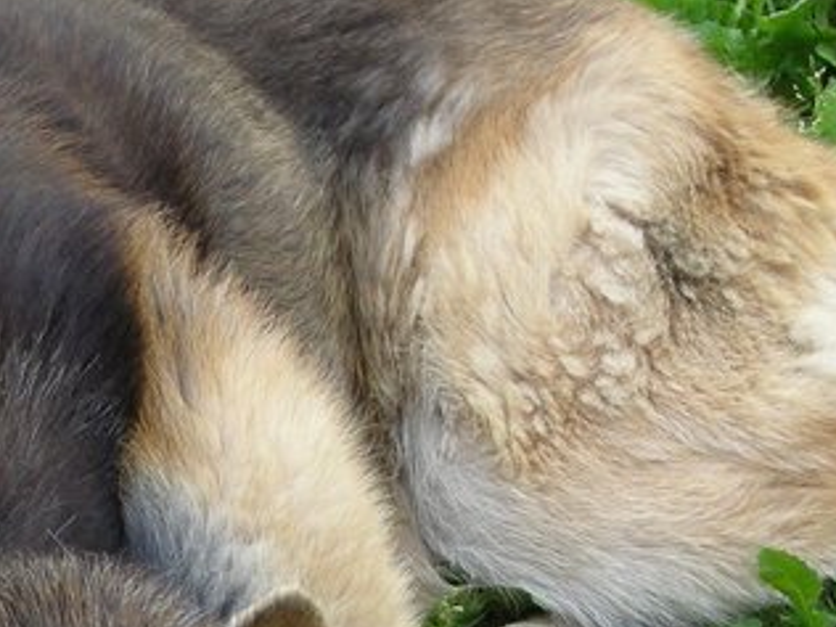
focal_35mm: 288
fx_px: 6955
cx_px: 294
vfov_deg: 5.1
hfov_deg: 6.9
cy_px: 823
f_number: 4.3
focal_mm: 18.6
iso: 117
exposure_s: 1/78.2
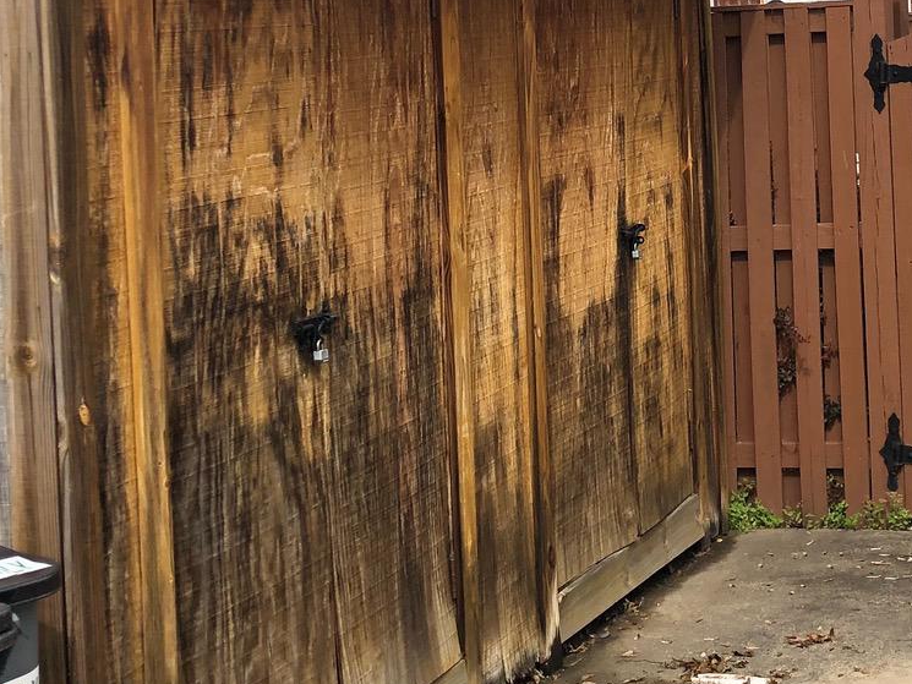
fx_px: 2029
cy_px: 72
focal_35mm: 77
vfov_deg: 18.8
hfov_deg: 24.9
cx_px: 722
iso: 20
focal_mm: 4
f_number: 1.8
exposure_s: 1/923
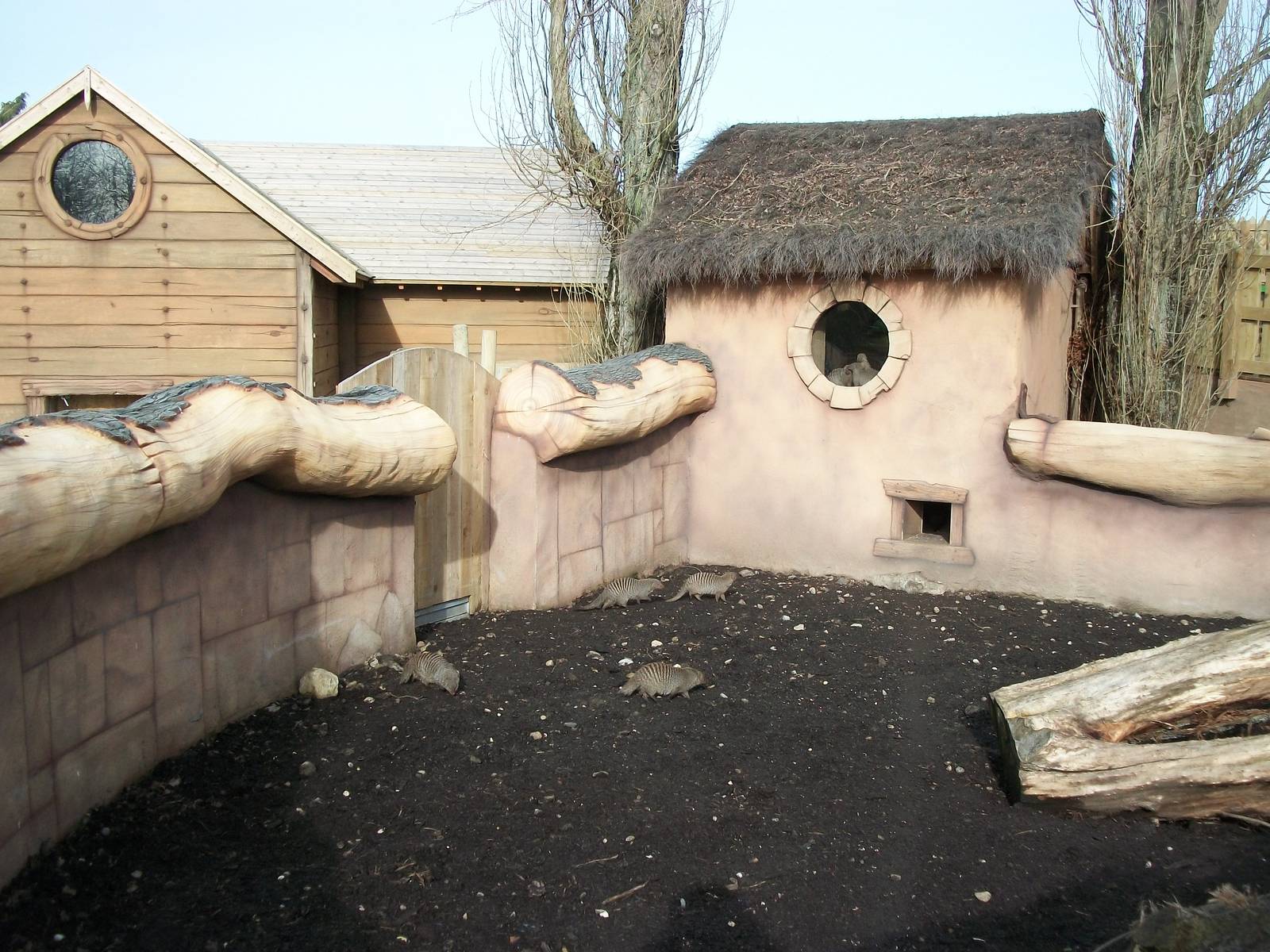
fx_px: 1468
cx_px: 635
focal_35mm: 40
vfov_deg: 36.0
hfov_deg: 46.8
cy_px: 476
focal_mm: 7.1
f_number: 3.2
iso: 81
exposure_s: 1/500
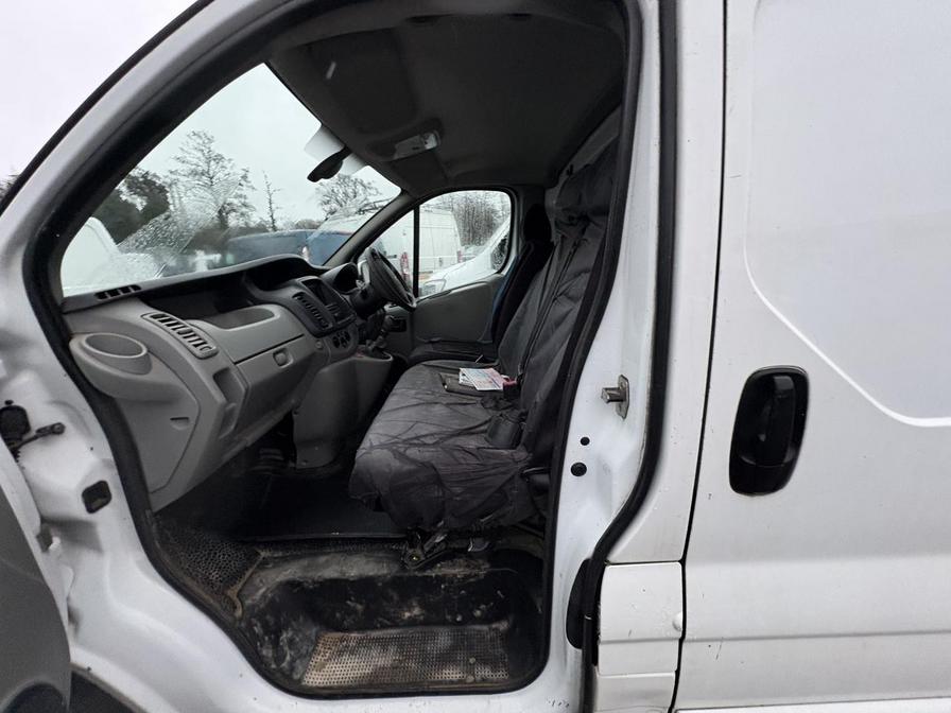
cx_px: 476
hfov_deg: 102.1
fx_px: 385
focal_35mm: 14
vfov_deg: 85.7
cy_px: 356
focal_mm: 2.22
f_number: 2.2
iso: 400
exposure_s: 1/60
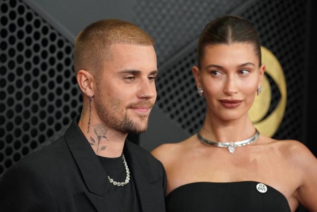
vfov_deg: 7.3
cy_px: 106
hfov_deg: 11.0
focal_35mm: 187
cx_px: 158
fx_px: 1647
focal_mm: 187
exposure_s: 1/500
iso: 5000
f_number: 5.6
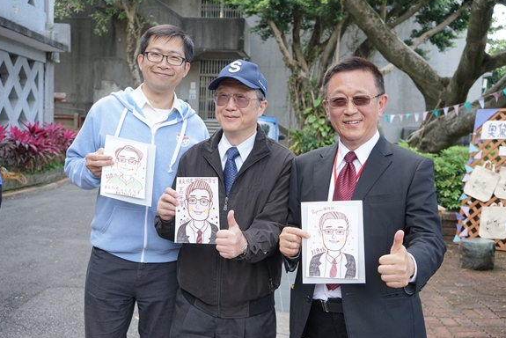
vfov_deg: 32.7
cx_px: 253
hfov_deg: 47.4
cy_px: 168
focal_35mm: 41
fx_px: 577
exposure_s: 1/250
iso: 800
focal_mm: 40
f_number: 5.6
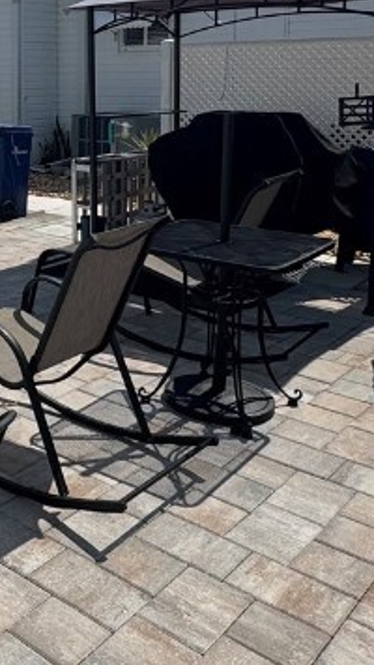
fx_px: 775
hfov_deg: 24.5
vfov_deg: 44.6
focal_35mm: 44
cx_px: -77
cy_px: 155
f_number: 2.2
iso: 50
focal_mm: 2.22
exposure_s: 1/3906
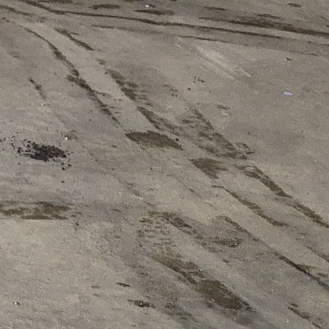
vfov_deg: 9.7
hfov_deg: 8.0
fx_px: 1742
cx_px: -880
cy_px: -414
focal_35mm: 162
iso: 320
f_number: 1.8
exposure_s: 1/120
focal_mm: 5.4
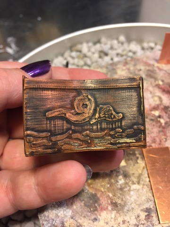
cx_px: 85
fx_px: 190
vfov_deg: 61.7
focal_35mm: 29
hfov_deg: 48.2
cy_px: 114
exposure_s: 1/30
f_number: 2.2
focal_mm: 4.15
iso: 80
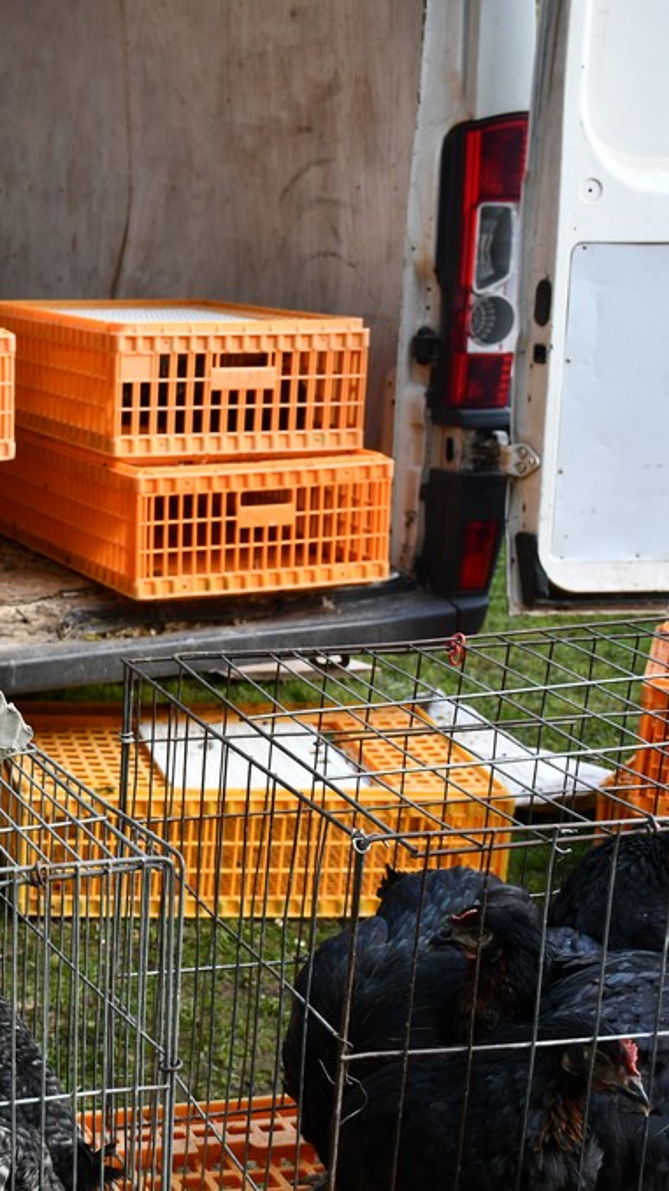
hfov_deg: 19.7
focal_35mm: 57
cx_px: -146
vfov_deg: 36.6
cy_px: 598
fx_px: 1799
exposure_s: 1/250
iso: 360
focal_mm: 24
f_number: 5.6
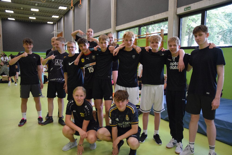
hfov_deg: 61.9
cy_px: 78
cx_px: 116
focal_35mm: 30
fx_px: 193
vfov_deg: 43.6
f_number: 2.8
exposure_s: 1/400
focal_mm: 20
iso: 3200
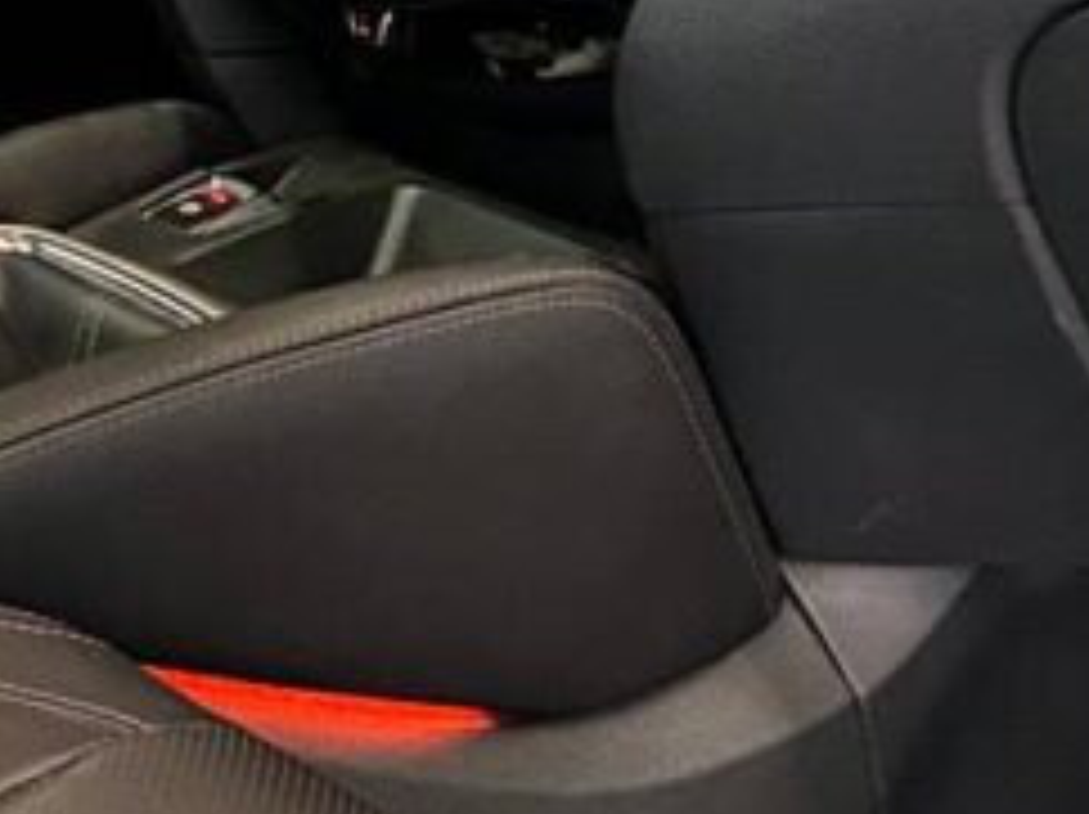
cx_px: -364
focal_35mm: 86
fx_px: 2703
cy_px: 256
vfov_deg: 17.1
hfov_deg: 20.6
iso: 800
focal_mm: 4.25
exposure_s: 1/20
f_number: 1.8
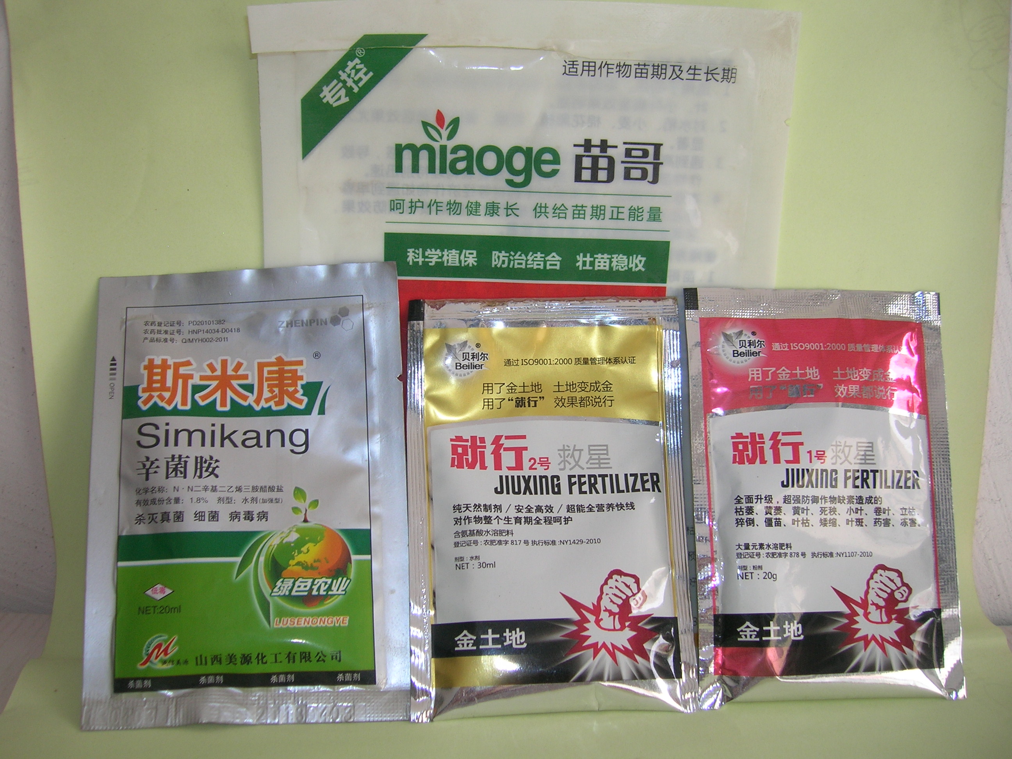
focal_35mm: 34
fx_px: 994
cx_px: 506
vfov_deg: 41.8
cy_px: 380
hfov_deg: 54.0
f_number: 2.9
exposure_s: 1/30
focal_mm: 5.7
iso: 50
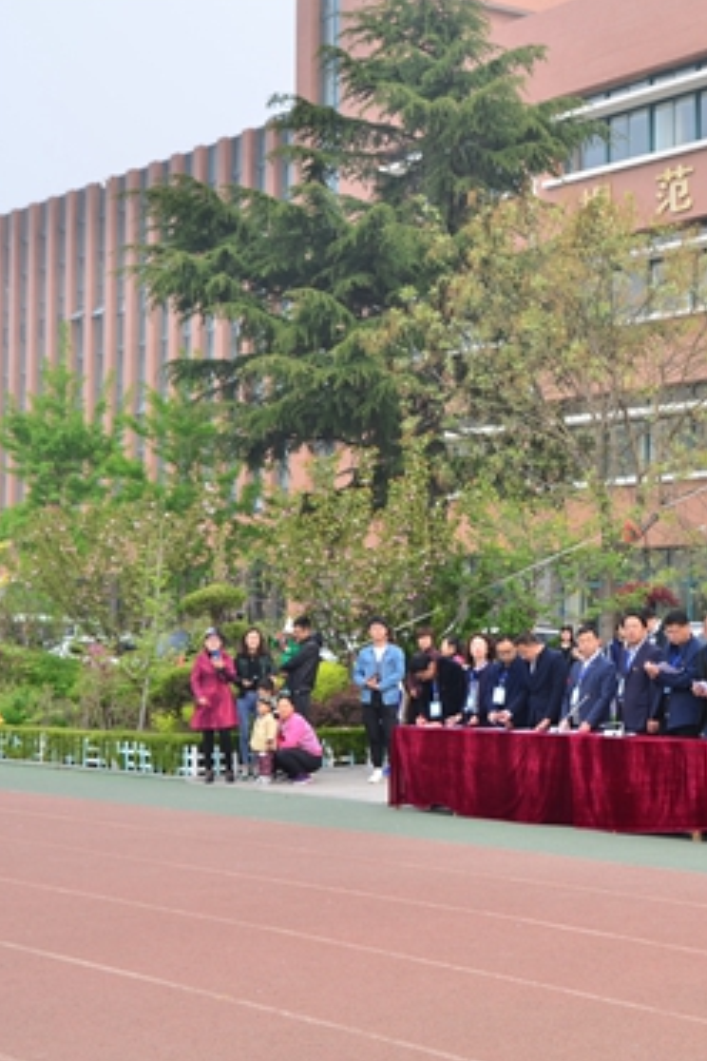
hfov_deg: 16.9
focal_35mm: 78
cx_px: 804
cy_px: 533
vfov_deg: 26.0
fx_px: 2298
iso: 100
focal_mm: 34
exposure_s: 1/100
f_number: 8
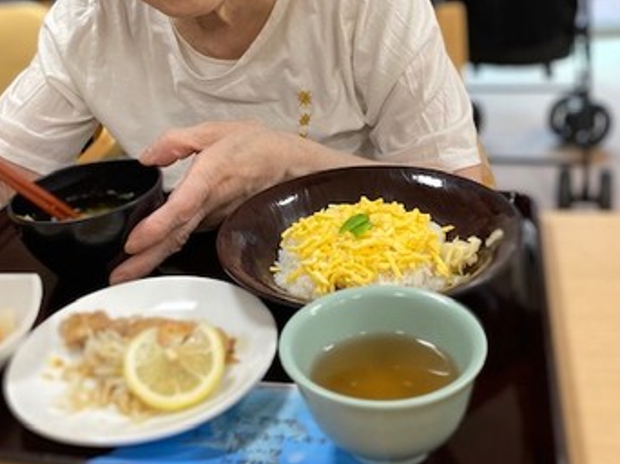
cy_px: 111
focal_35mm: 45
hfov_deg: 41.9
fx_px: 805
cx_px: 244
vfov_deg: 31.5
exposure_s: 1/60
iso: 80
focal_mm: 3.99
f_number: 1.8
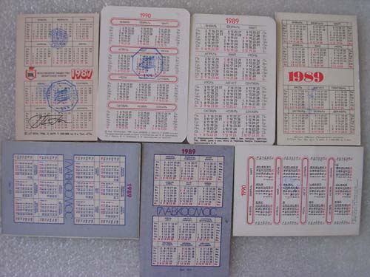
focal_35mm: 38
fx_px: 406
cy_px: 138
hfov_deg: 49.0
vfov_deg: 37.7
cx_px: 185
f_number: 2.8
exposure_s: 1/33.9
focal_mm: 5.8
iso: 100
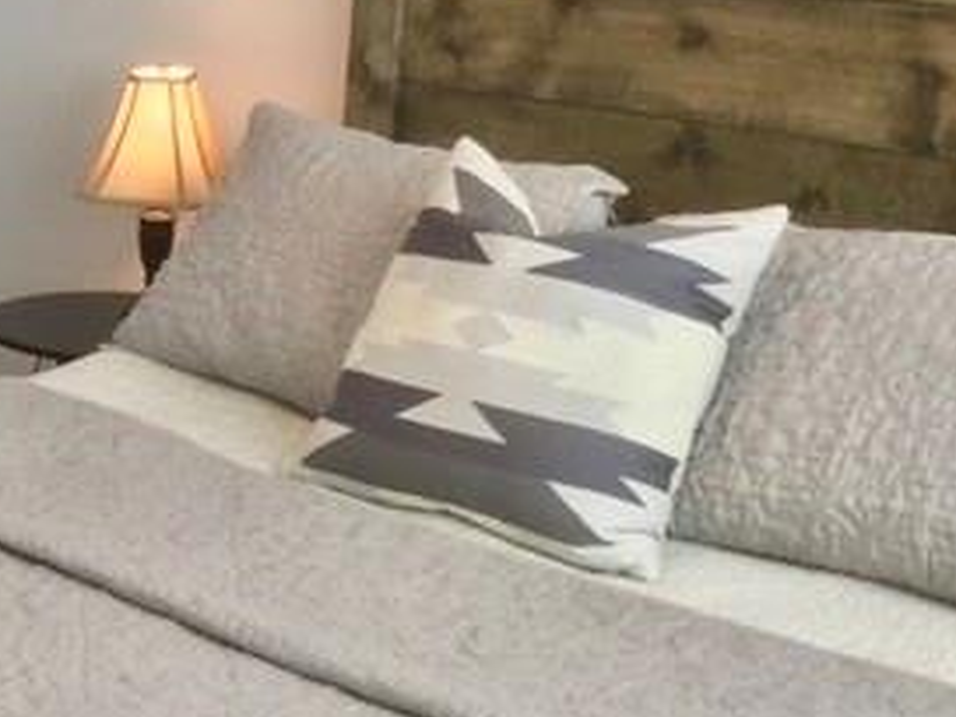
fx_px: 2016
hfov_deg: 25.1
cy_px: 401
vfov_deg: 20.2
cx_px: -56
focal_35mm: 73
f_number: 2.4
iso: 50
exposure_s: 1/30
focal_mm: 3.3
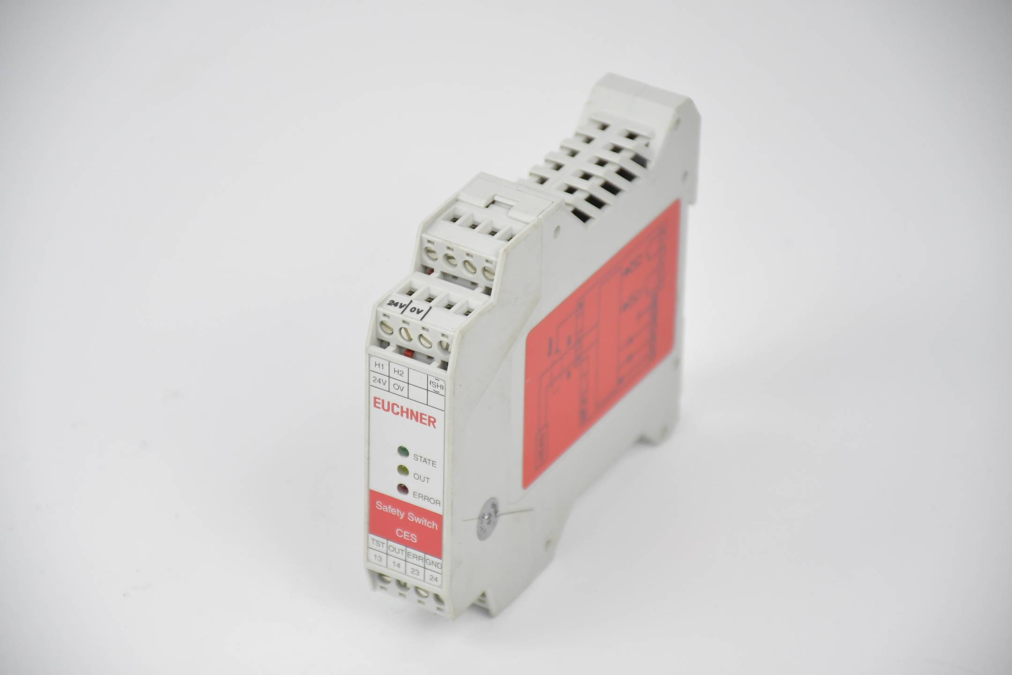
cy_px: 338
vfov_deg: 6.5
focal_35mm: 210
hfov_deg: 9.8
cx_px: 506
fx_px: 5903
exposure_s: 1/250
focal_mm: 140
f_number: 5.6
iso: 1600
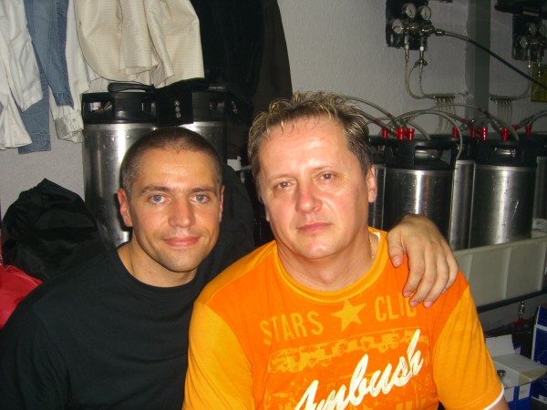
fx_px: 600
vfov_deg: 37.7
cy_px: 205
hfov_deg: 49.0
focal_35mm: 38
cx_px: 274
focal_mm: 7.9
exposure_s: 1/60
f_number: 2.8
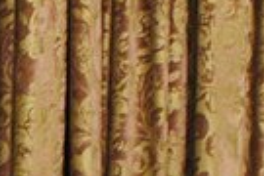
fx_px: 1826
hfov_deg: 7.7
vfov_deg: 5.2
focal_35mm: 249
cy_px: 504
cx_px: -358
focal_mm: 28
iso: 1250
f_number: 3.5
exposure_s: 1/30
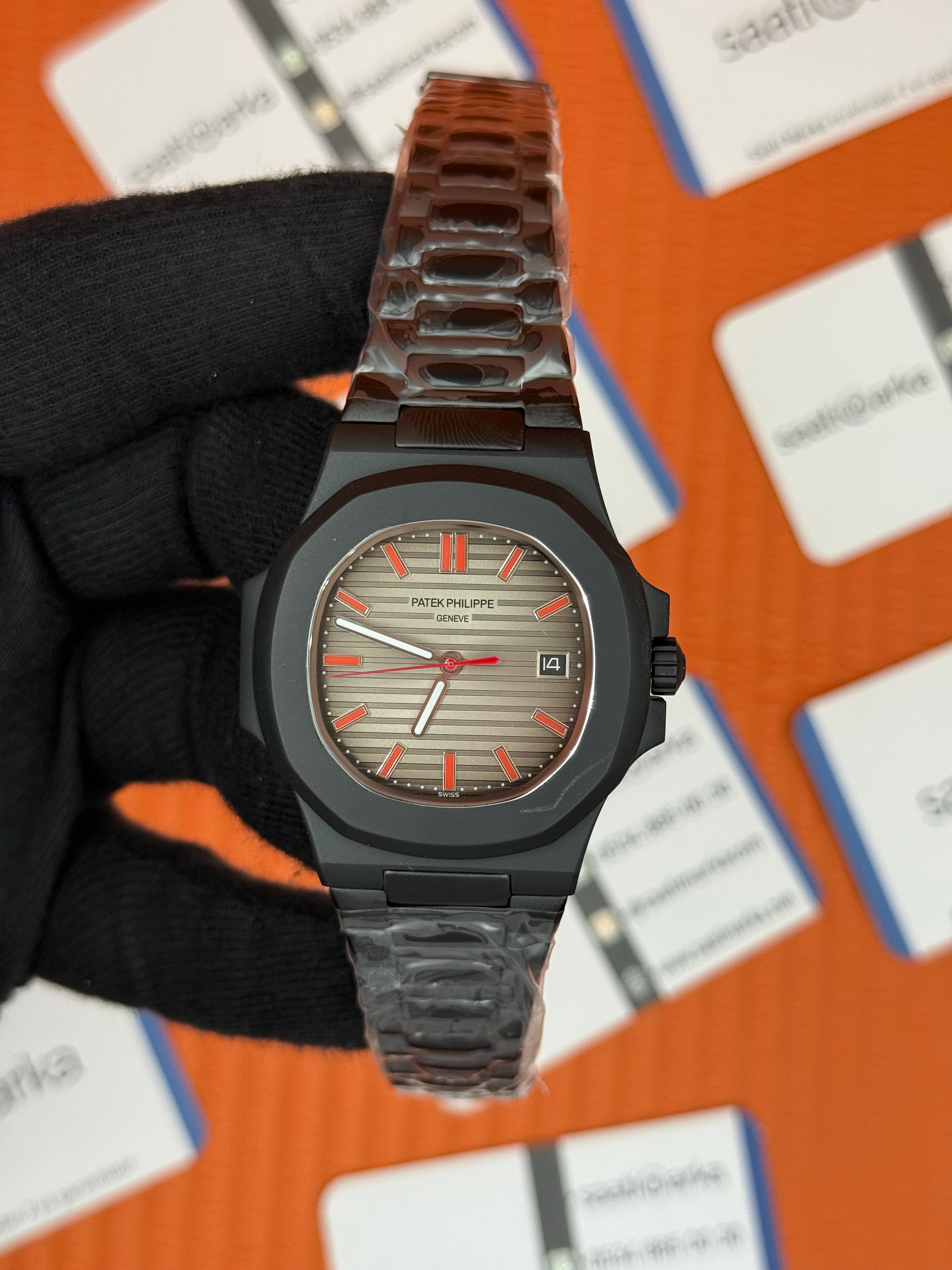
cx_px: 476
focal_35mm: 48
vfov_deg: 39.7
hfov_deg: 30.3
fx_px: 1760
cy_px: 635
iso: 64
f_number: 1.78
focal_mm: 6.76
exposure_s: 1/469
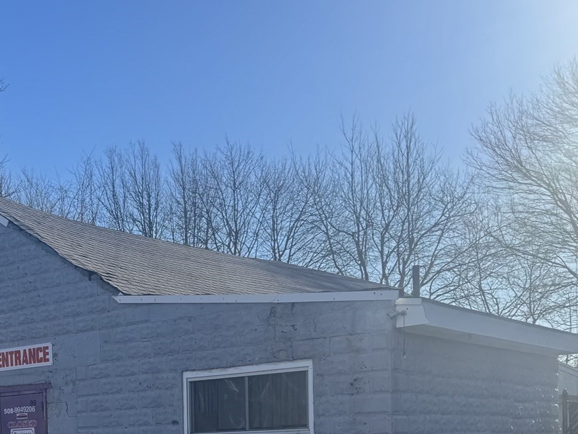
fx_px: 952
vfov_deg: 24.2
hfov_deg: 31.7
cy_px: 466
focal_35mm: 57
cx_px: 30
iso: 80
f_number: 1.78
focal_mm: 6.76
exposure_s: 1/3247
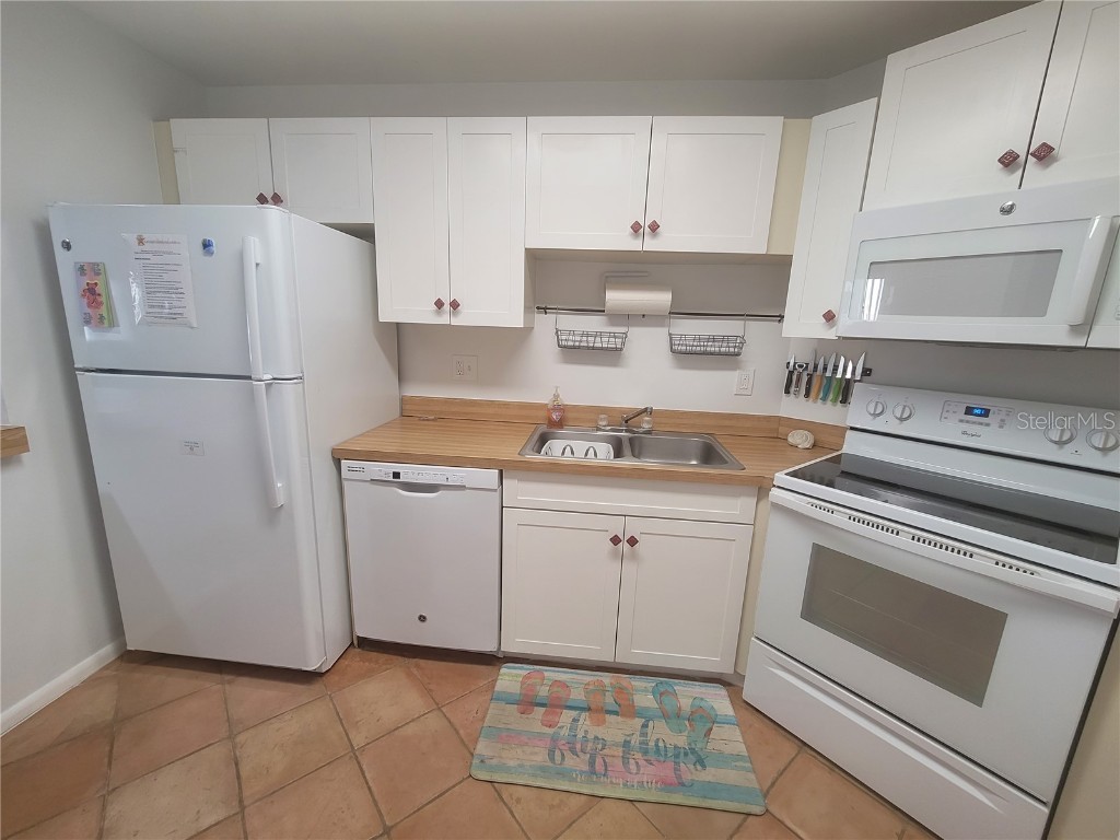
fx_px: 421
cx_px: 560
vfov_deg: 89.9
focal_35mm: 13
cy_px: 420
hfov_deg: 106.2
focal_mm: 2.2
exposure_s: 1/59
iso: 125
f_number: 2.2
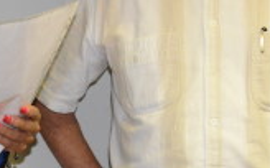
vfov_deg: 8.3
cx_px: -226
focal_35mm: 157
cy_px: 133
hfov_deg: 12.2
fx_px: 1154
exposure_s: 1/200
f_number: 8
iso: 6400
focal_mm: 36
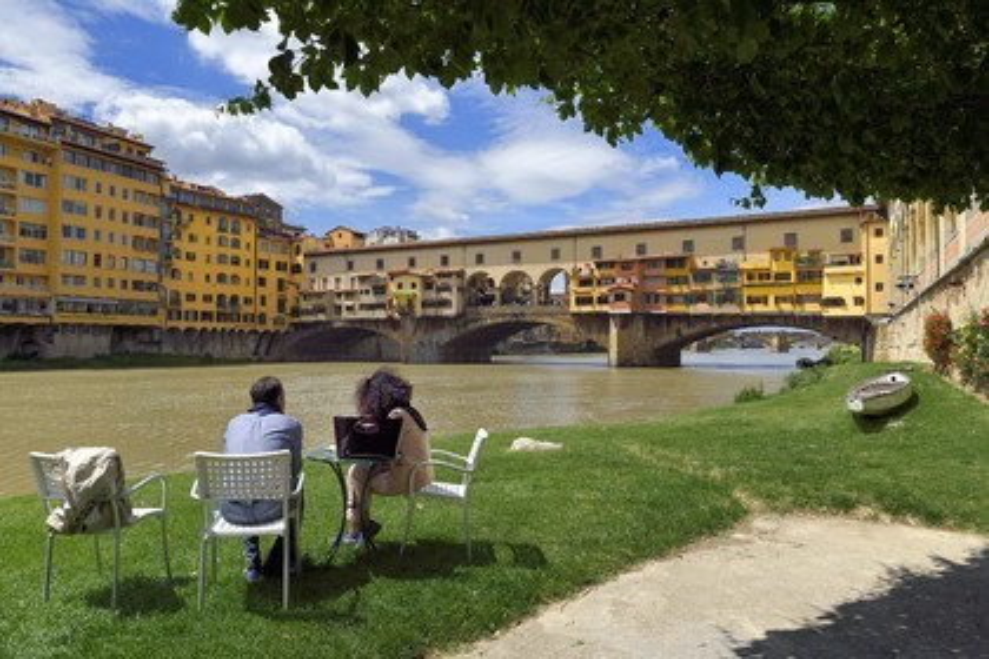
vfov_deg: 53.1
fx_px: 659
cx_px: 494
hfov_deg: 73.7
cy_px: 330
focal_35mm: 24
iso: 200
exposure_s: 1/250
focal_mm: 24
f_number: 13
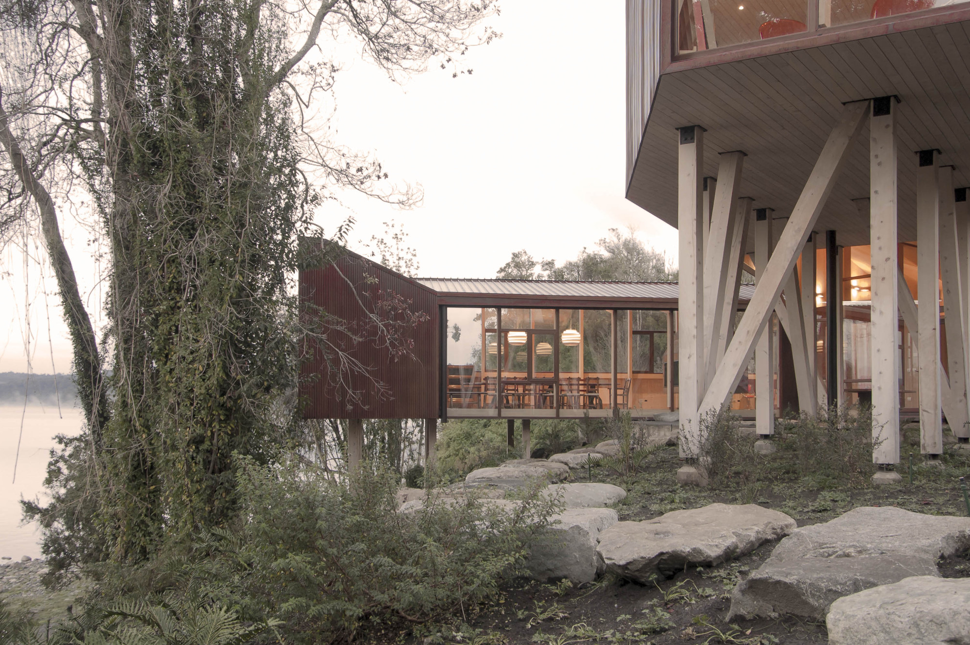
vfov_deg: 36.8
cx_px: 485
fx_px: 969
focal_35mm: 36
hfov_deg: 53.2
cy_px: 322
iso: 800
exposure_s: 1/5
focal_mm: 24
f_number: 5.6
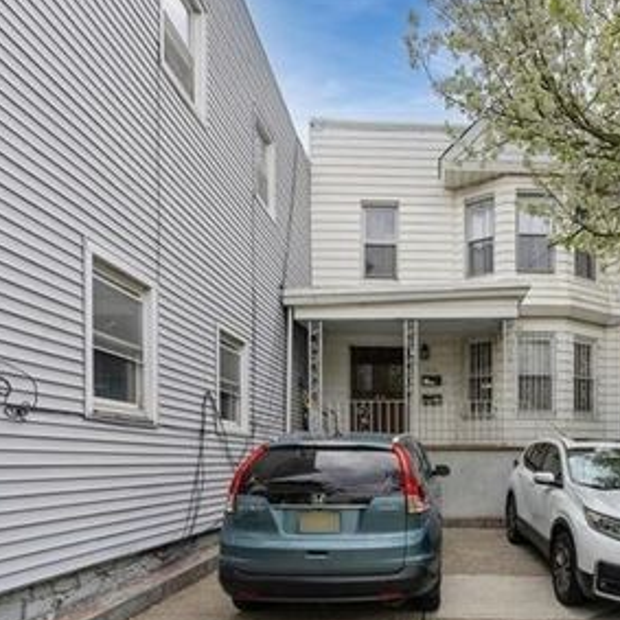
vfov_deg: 65.0
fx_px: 486
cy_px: 317
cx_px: 467
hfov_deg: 61.3
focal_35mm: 24
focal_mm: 16
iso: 100
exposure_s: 1/90
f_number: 11
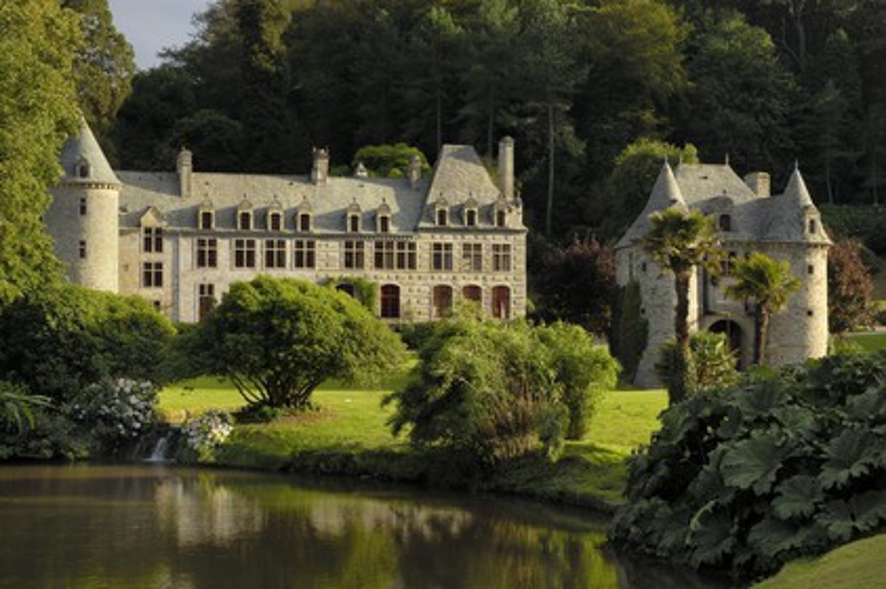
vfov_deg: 22.6
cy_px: 294
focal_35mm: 60
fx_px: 1475
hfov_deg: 33.4
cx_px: 443
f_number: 6
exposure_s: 1/160
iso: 100
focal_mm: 40
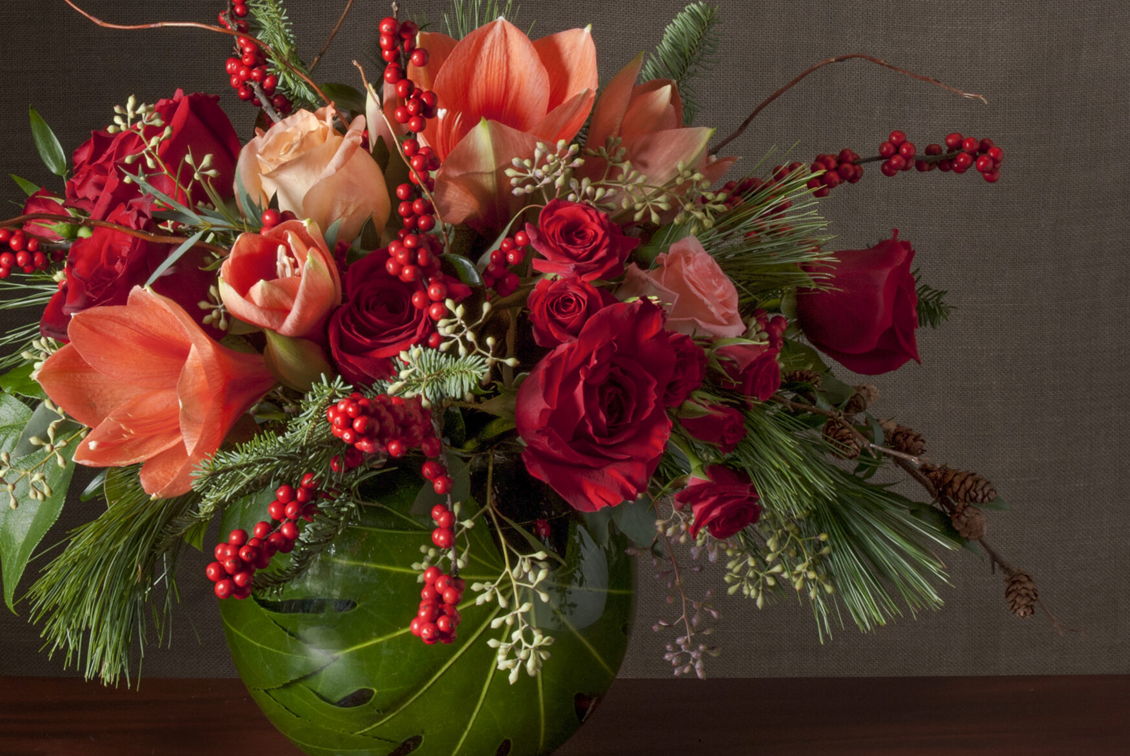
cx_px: 413
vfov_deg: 17.8
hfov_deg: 26.3
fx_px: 2411
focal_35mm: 77
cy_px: 323
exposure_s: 1/50
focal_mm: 35
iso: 100
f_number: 13
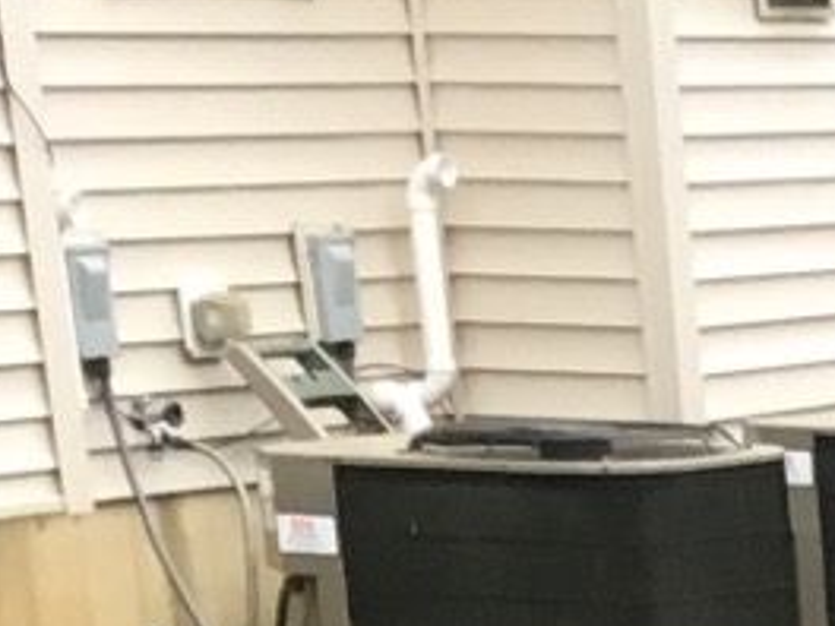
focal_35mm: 220
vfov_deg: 5.9
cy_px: 2330
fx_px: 5307
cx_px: 1923
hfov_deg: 8.3
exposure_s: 1/30
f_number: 2.2
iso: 25
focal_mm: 4.15
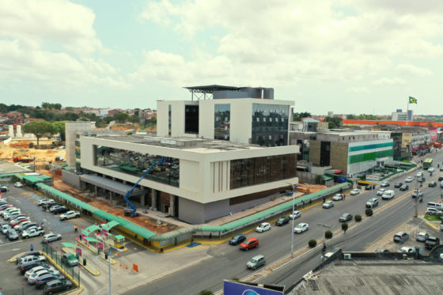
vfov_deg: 46.4
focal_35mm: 28
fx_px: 344
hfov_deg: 65.5
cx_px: 222
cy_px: 148
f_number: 3.2
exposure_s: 1/2000
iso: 100
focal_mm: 10.26
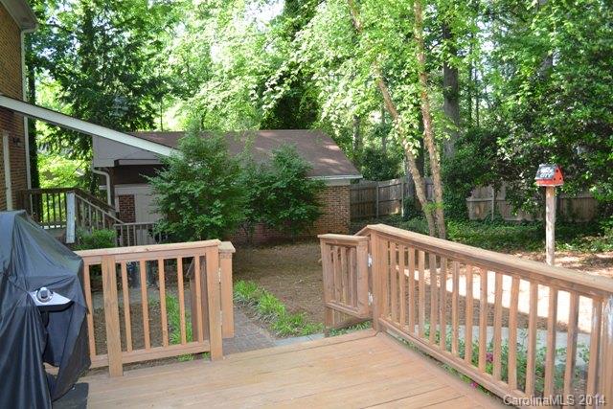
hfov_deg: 67.4
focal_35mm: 27
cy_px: 204
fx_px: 460
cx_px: 306
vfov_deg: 48.0
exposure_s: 1/125
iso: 320
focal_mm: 18
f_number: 4
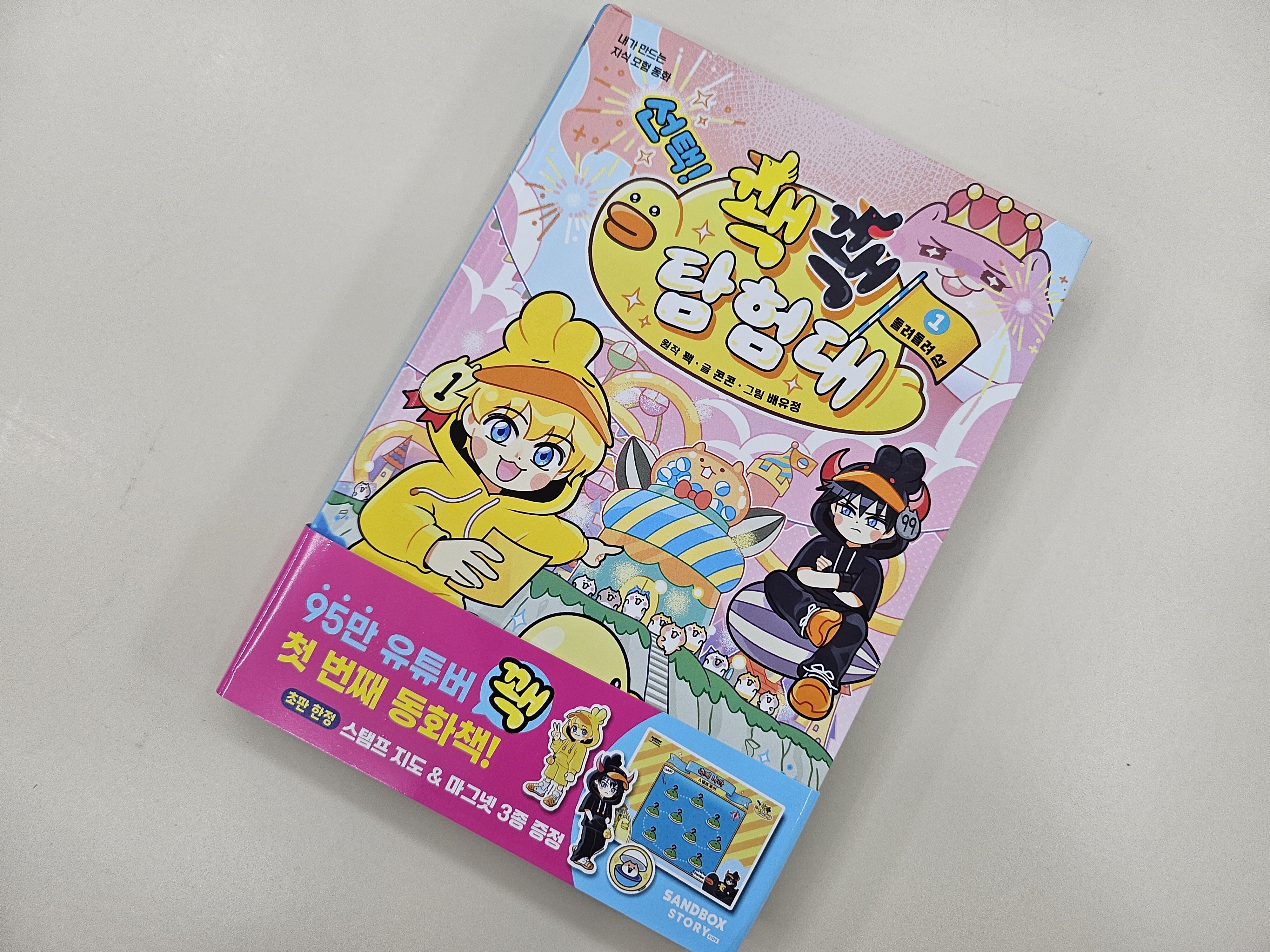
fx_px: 881
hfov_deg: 71.6
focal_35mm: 24
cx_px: 635
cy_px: 476
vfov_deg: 56.8
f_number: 1.8
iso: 100
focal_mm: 5
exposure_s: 1/120
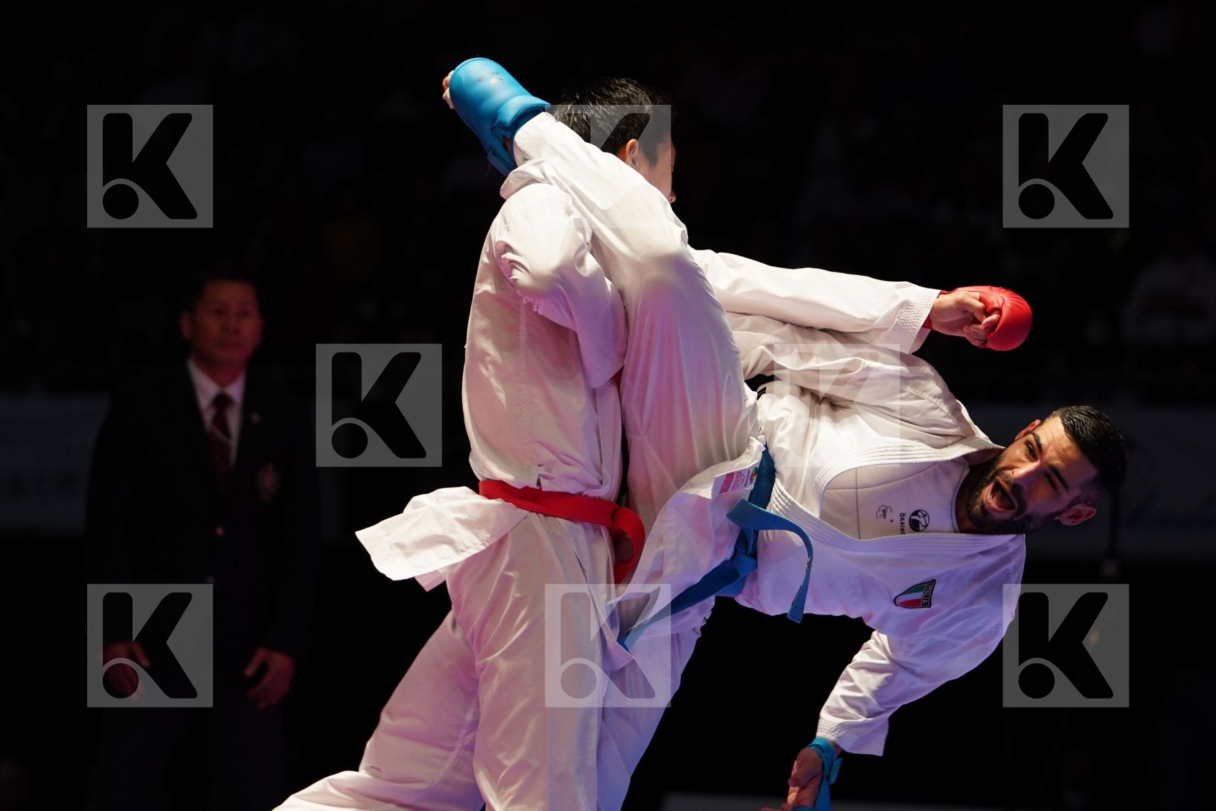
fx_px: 6012
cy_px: 406
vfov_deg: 7.7
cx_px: 608
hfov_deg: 11.5
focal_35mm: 178
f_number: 2.8
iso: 1600
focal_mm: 119
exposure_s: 1/1000
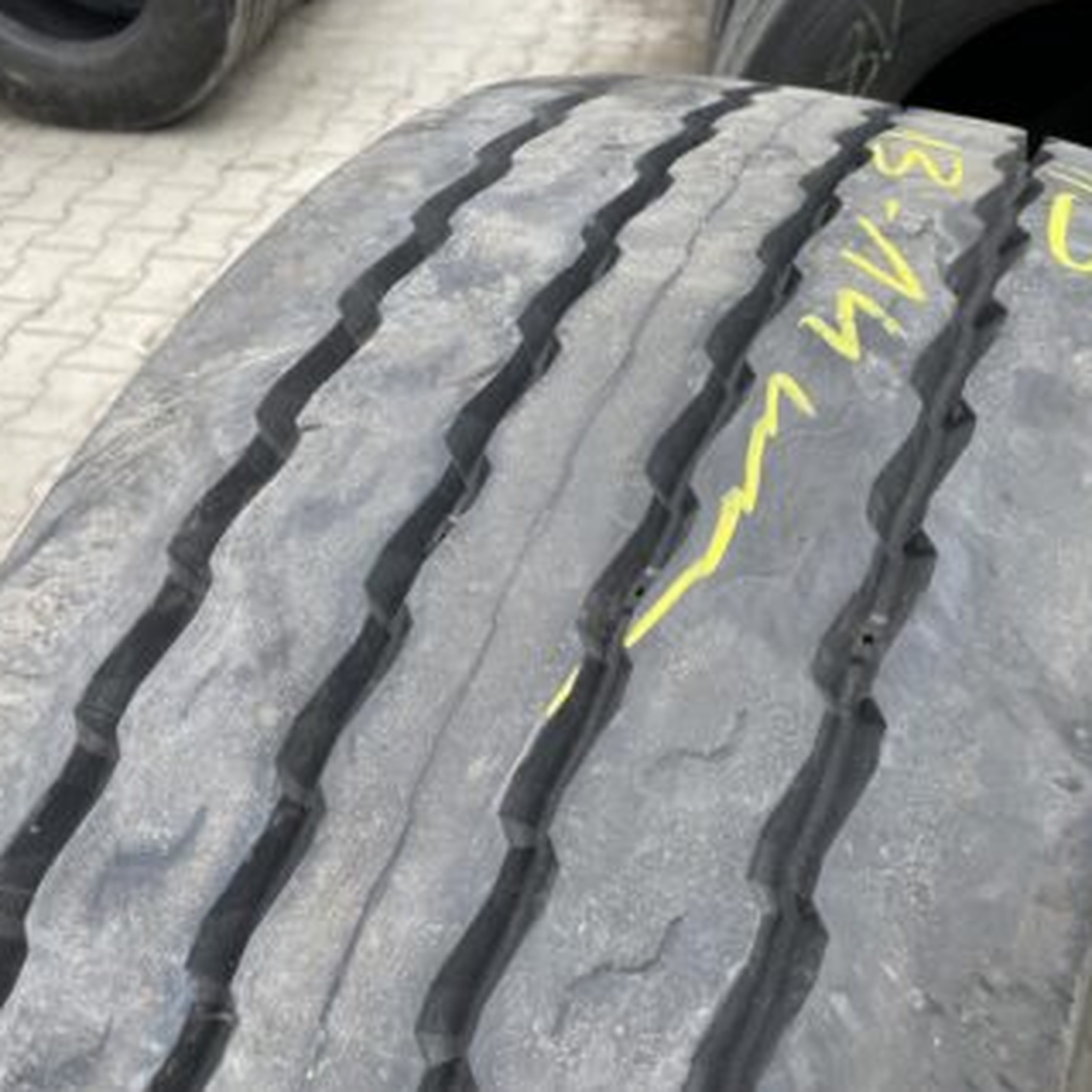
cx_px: 602
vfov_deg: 52.5
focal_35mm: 31
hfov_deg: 52.4
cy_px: 543
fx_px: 1106
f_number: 1.6
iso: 32
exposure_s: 1/498
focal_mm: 4.2
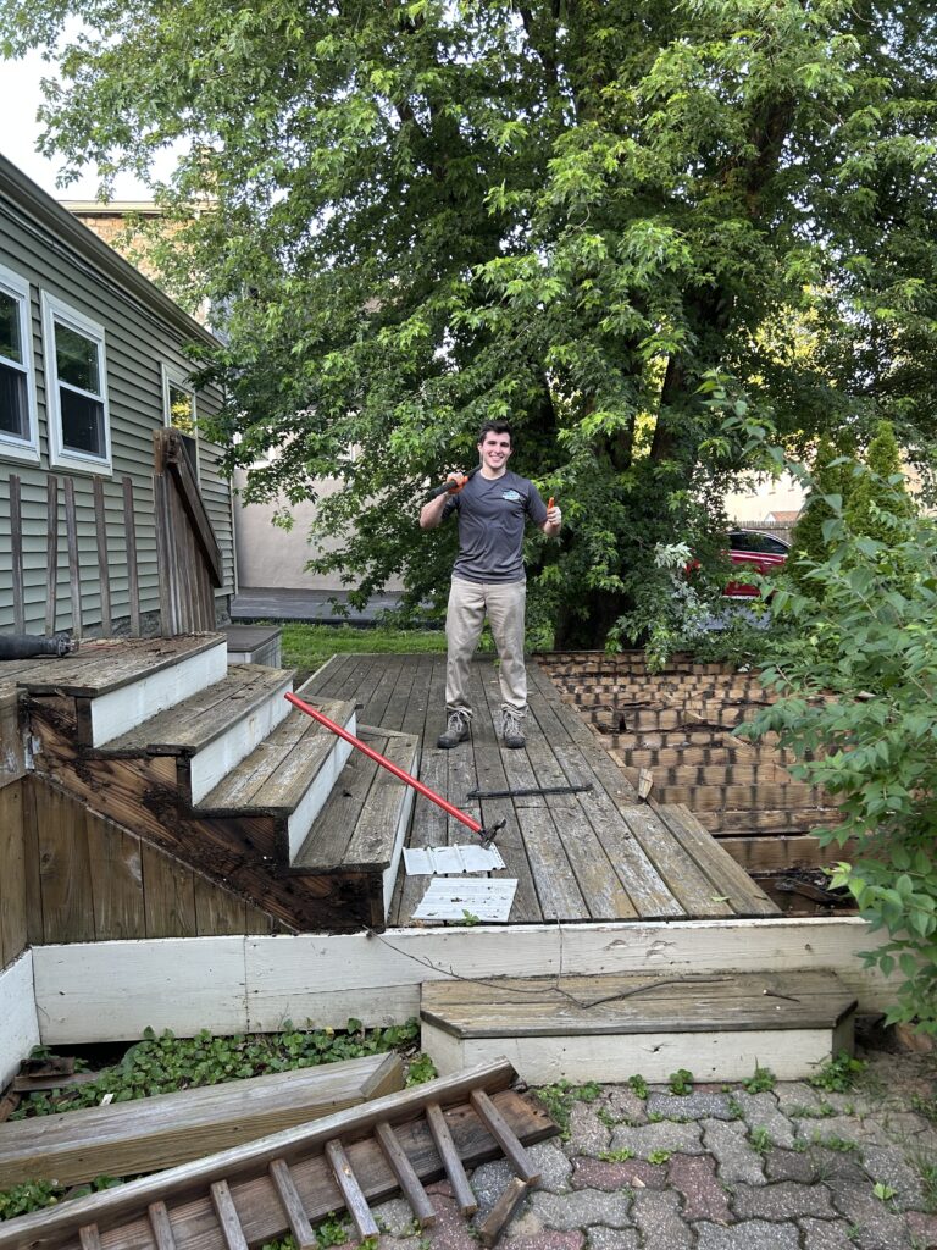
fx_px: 938
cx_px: 468
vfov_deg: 67.3
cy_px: 625
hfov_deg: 53.1
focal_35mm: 26
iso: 80
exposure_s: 1/121
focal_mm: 5.7
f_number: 1.5
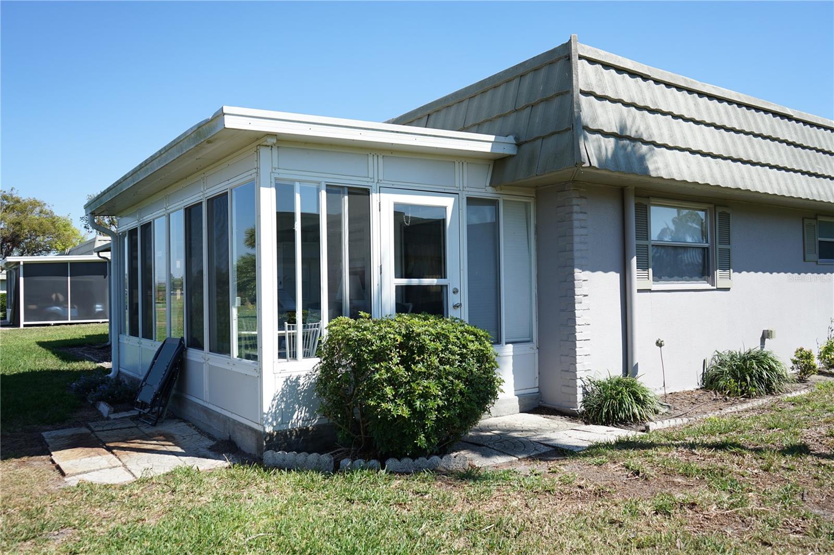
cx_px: 417
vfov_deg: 46.4
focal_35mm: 28
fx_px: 648
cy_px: 278
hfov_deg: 65.5
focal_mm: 28
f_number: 5
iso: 100
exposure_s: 1/400
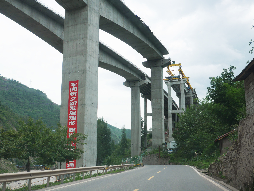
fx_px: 308
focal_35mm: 42
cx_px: 127
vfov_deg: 34.4
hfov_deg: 44.8
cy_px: 96
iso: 200
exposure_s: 1/320
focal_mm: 21
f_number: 9
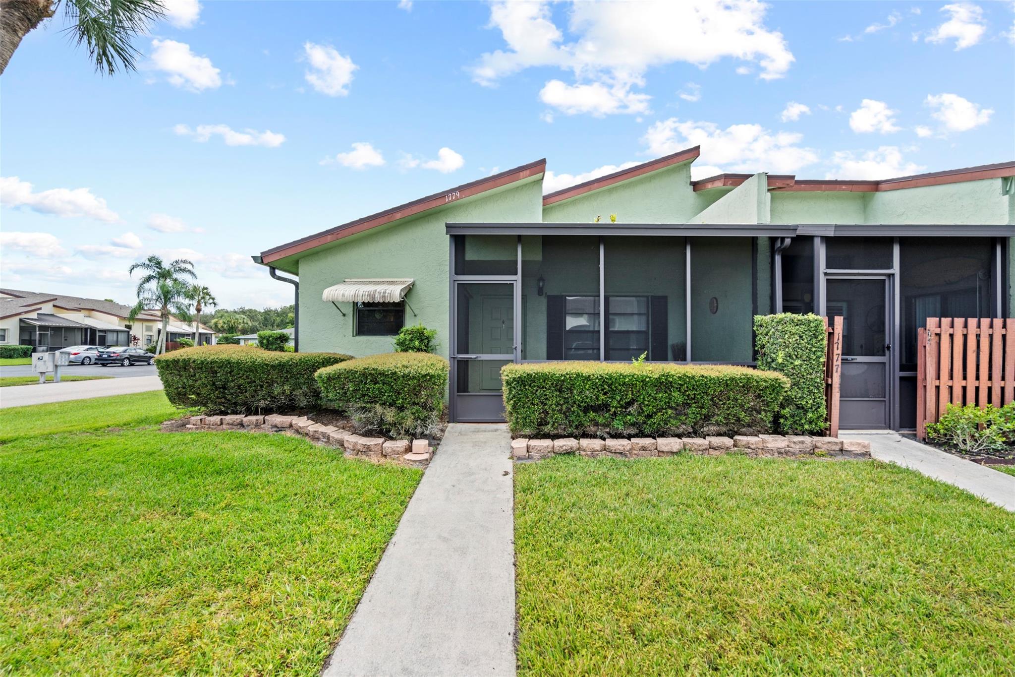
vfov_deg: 73.7
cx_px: 508
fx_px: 451
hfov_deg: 96.7
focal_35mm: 16
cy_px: 338
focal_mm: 16
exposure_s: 1/100
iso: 400
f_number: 8
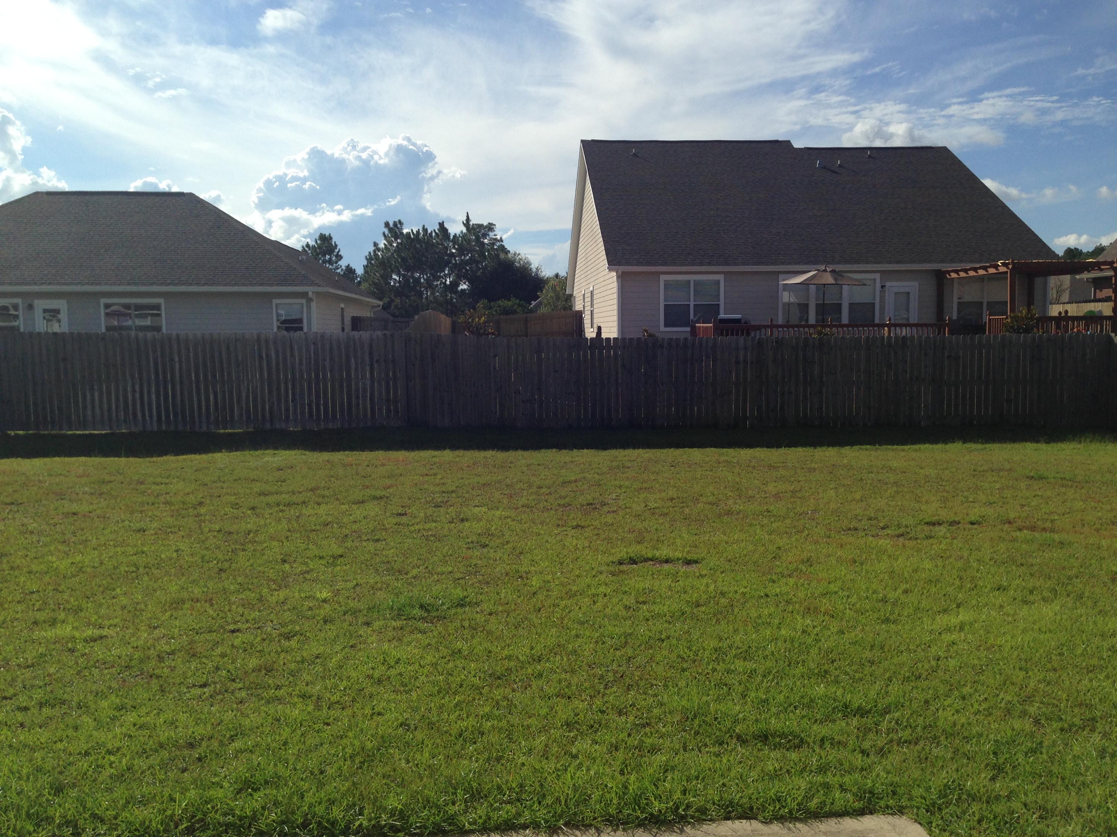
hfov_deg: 55.4
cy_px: 418
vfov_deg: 42.9
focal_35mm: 33
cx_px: 558
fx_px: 1065
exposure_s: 1/2584
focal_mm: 4.12
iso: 50
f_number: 2.4
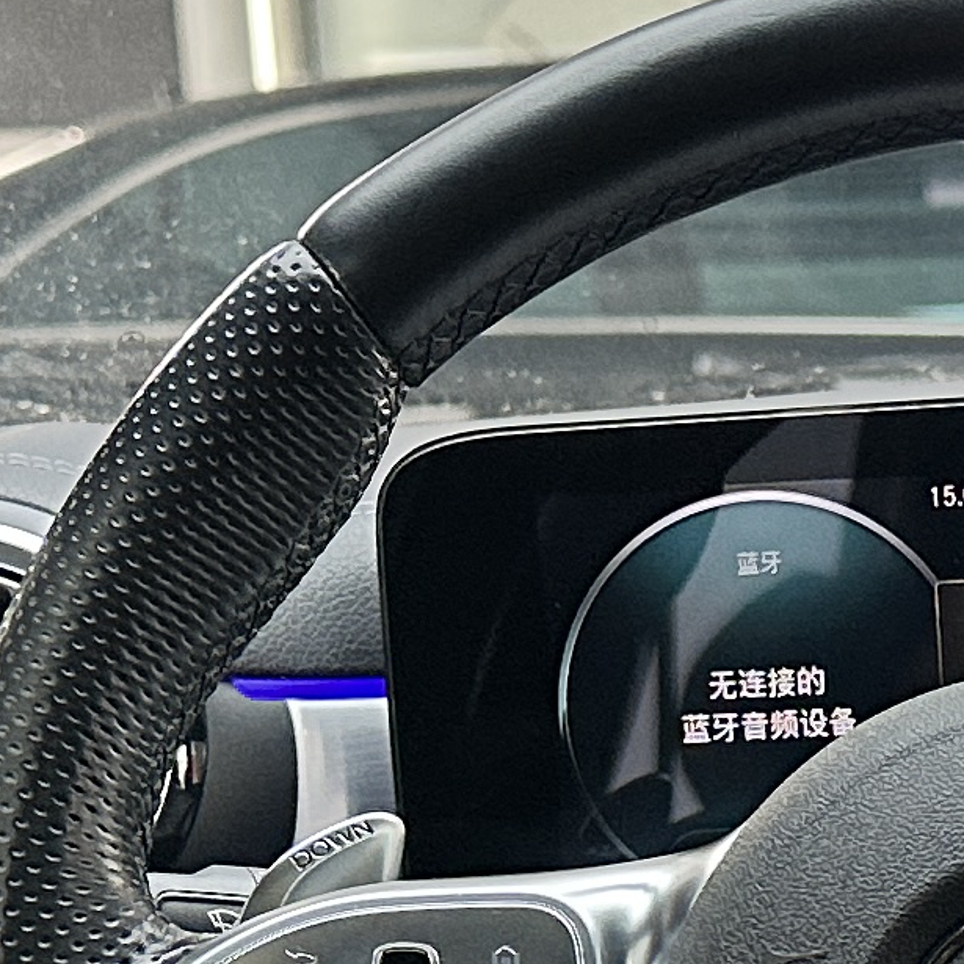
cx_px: 1172
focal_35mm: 139
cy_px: 1093
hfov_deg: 12.3
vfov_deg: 12.3
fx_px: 4379
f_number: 1.78
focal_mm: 6.86
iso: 200
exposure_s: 1/121
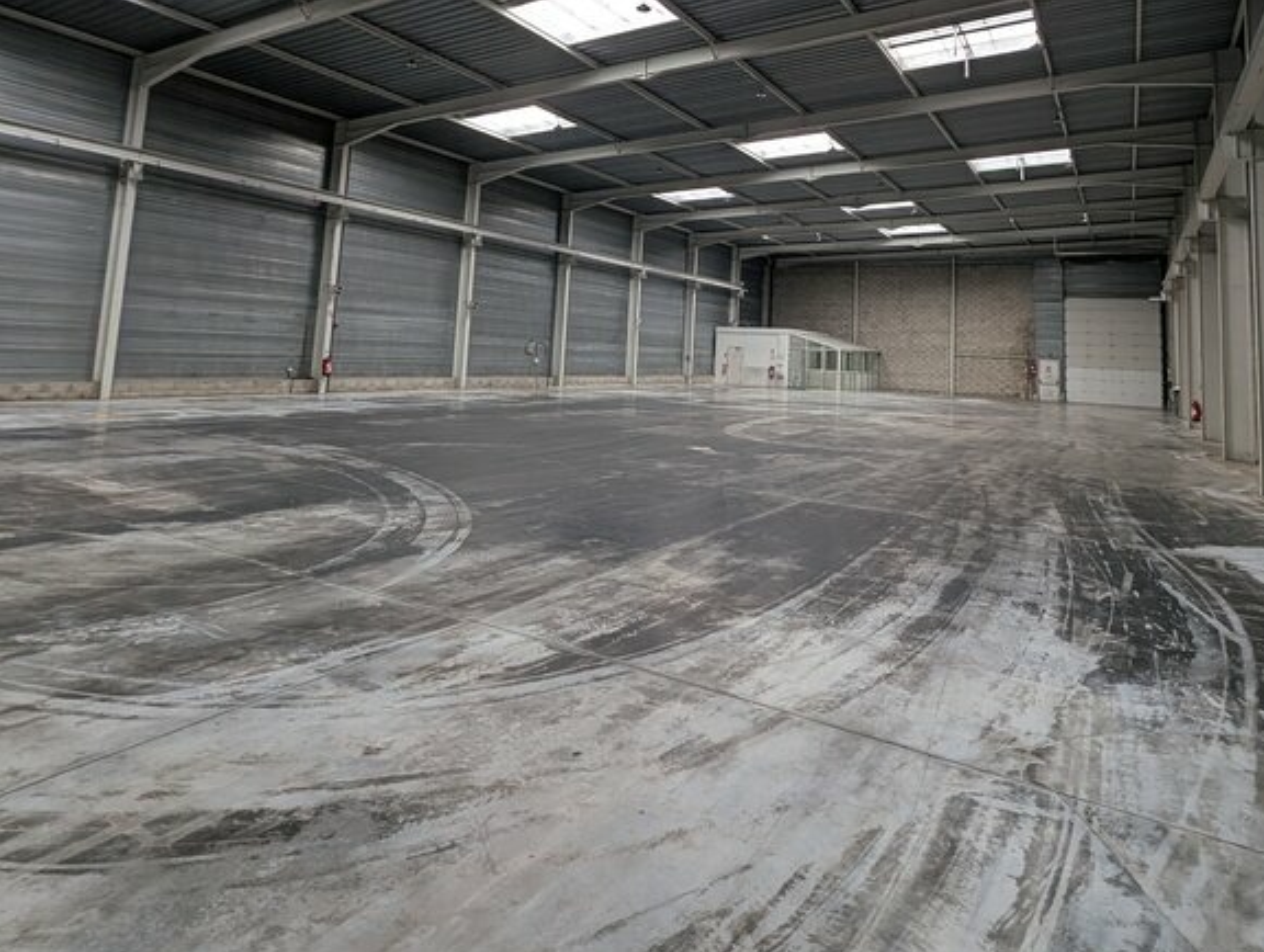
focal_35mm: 20
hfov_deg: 81.6
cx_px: 665
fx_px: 732
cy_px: 264
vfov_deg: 63.1
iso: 78
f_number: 1.95
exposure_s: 1/81.7
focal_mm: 2.23
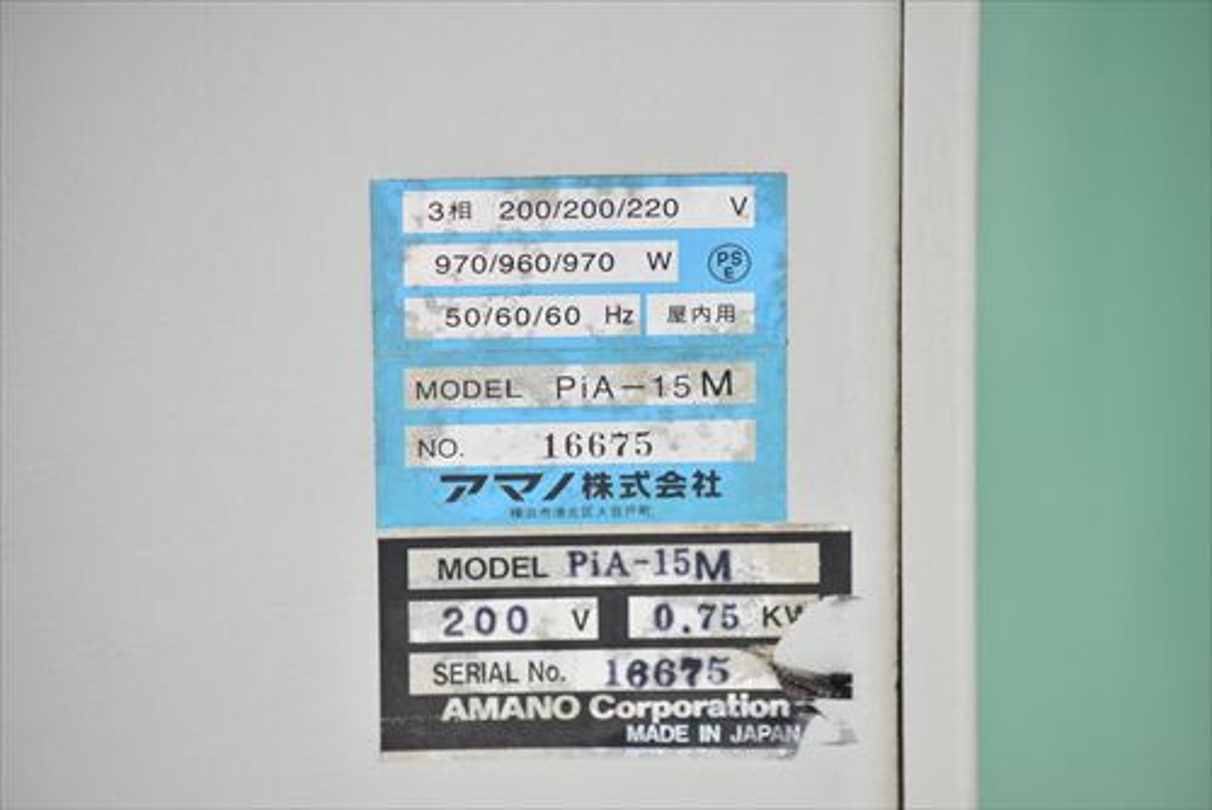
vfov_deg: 5.0
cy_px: 405
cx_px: 606
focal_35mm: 278
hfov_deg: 7.4
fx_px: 9348
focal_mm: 185
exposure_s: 1/2000
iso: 1250
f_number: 6.3
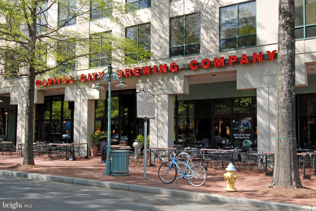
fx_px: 316
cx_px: 158
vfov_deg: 37.0
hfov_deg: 53.1
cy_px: 106
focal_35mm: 36
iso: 100
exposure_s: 1/160
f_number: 6.3
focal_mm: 24
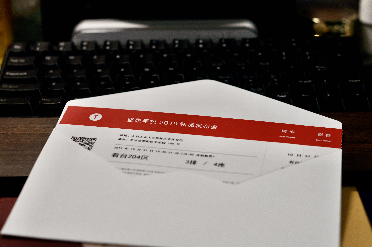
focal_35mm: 75
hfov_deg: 27.0
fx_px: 774
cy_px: 124
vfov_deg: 18.1
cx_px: 186
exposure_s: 1/160
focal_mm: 50
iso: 200
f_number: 1.8
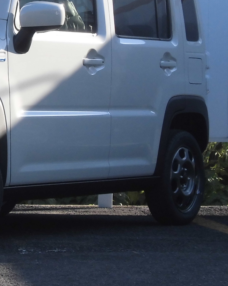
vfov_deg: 10.3
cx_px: -55
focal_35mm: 188
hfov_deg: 8.1
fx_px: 1586
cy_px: 83
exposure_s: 1/400
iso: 100
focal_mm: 10.7
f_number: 3.9
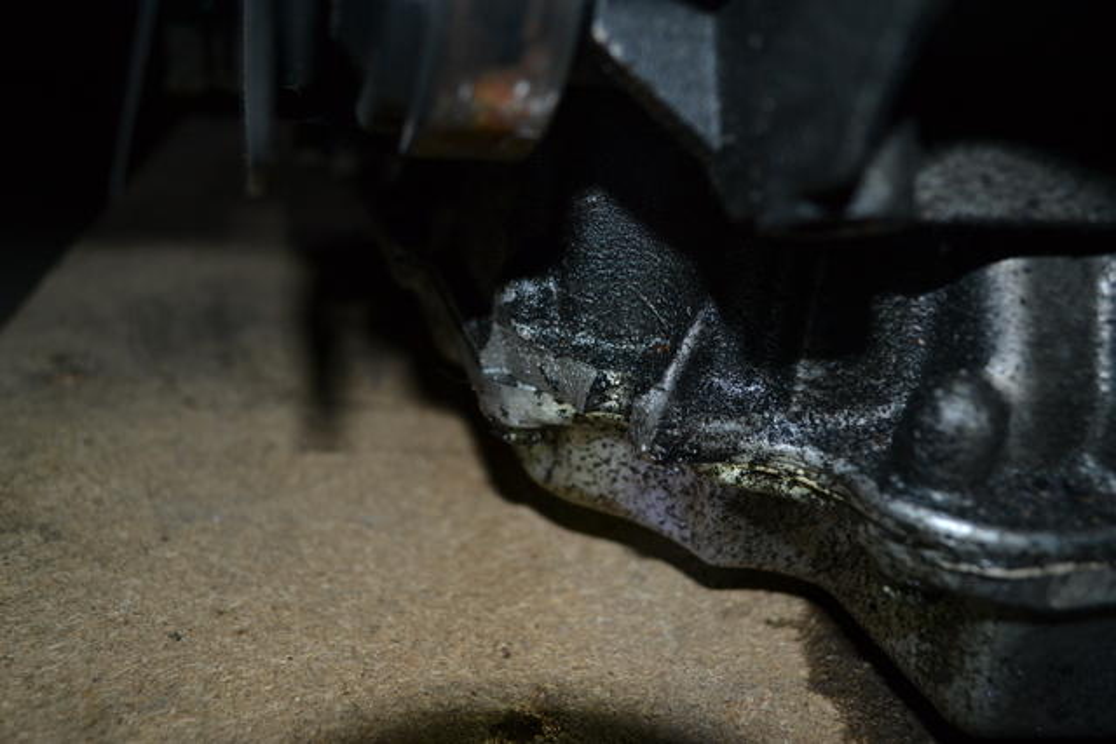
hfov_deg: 57.2
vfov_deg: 40.0
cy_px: 372
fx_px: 1023
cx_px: 558
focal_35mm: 33
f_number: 3.8
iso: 180
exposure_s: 1/60
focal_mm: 22
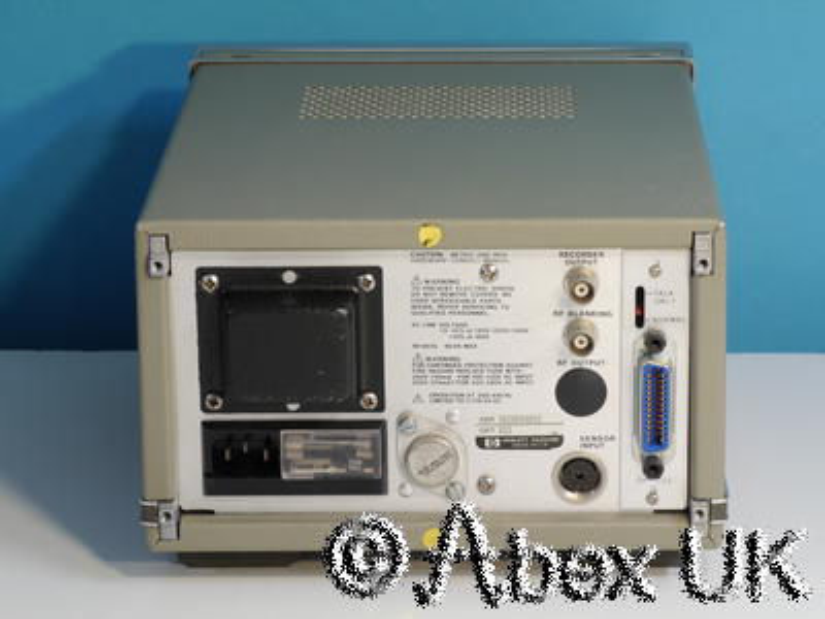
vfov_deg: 10.7
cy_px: 310
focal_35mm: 138
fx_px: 3289
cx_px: 412
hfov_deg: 14.3
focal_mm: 69
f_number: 14
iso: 400
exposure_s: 1/2
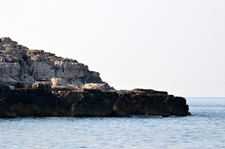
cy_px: 74
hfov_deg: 6.6
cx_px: 112
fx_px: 1965
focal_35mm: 315
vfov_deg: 4.3
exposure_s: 1/2000
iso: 640
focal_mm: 210
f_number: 9
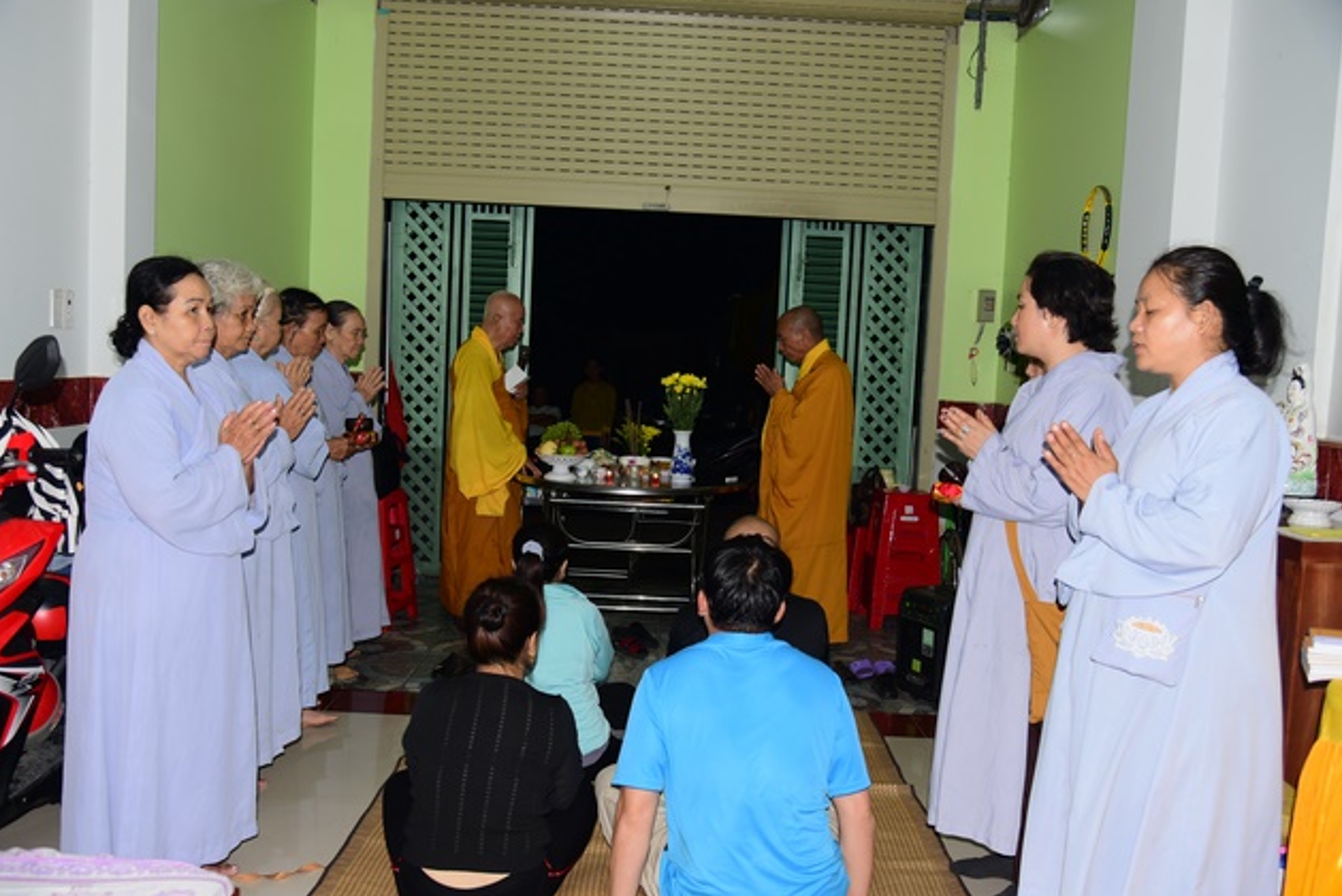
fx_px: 1156
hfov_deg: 60.3
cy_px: 459
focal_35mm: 31
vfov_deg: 42.4
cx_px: 653
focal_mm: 30
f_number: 4
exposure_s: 1/60
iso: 320
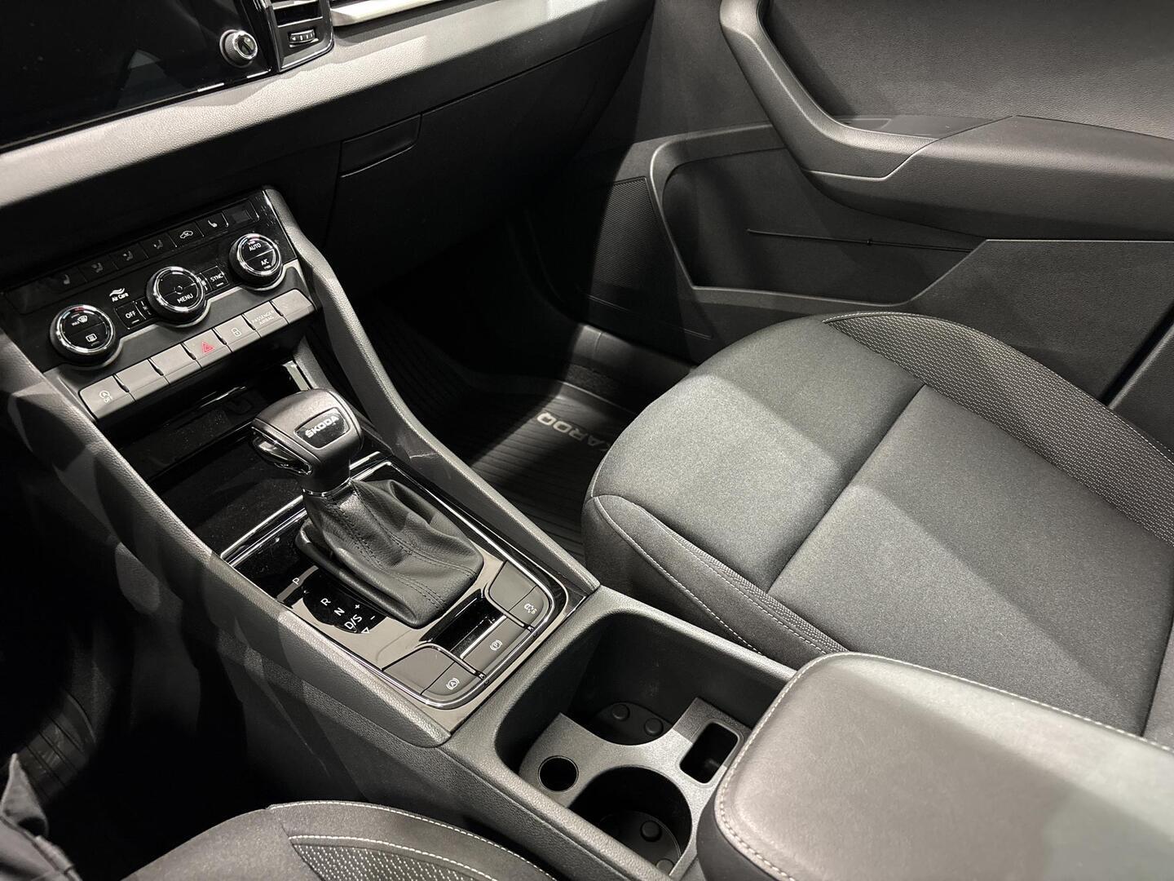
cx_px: 587
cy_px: 440
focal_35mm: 26
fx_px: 882
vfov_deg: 53.1
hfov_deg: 67.3
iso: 640
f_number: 1.6
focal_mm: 5.96
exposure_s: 1/34
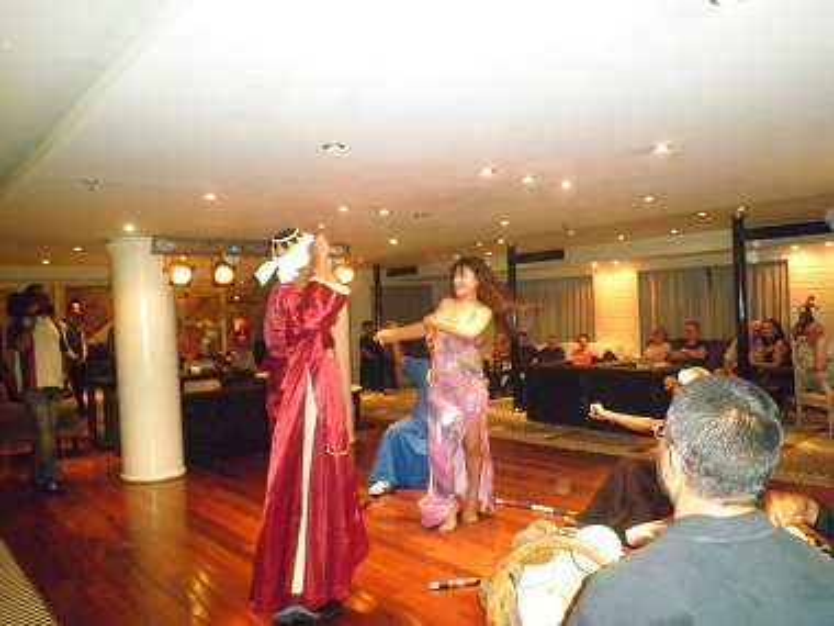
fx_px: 626
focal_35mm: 26
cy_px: 313
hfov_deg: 67.3
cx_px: 417
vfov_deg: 53.1
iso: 800
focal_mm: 4.7
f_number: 2.8
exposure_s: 1/30
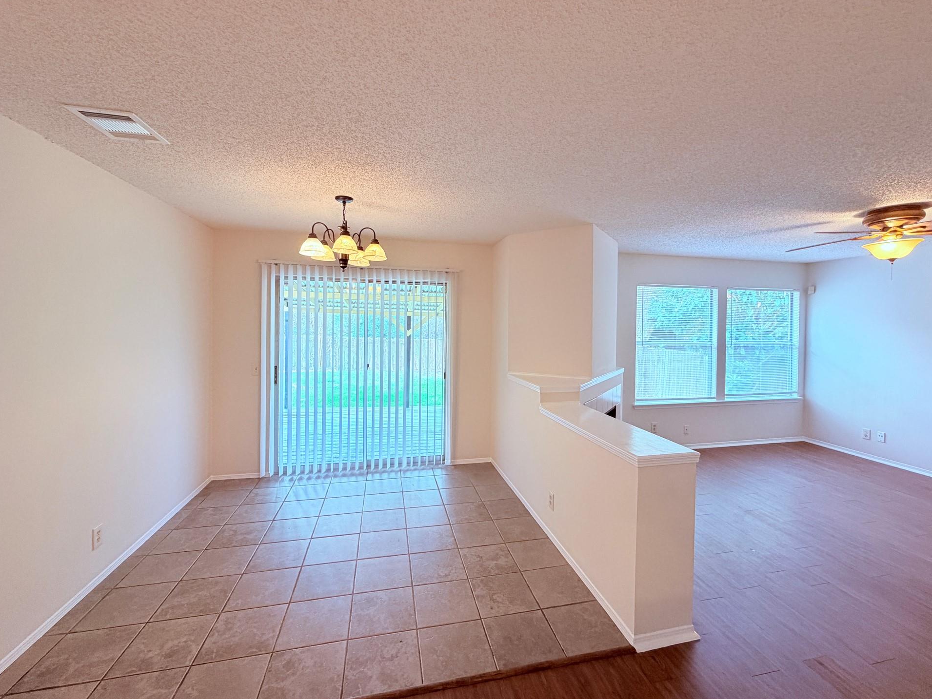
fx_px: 404
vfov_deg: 81.7
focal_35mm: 15
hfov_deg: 98.1
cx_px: 480
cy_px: 331
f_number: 2.2
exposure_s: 1/60
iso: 200
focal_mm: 2.22
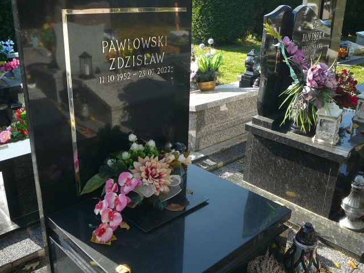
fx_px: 368
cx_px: 182
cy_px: 136
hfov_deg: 52.6
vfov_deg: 40.7
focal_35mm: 35
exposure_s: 1/200
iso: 80
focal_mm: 5.2
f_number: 2.8
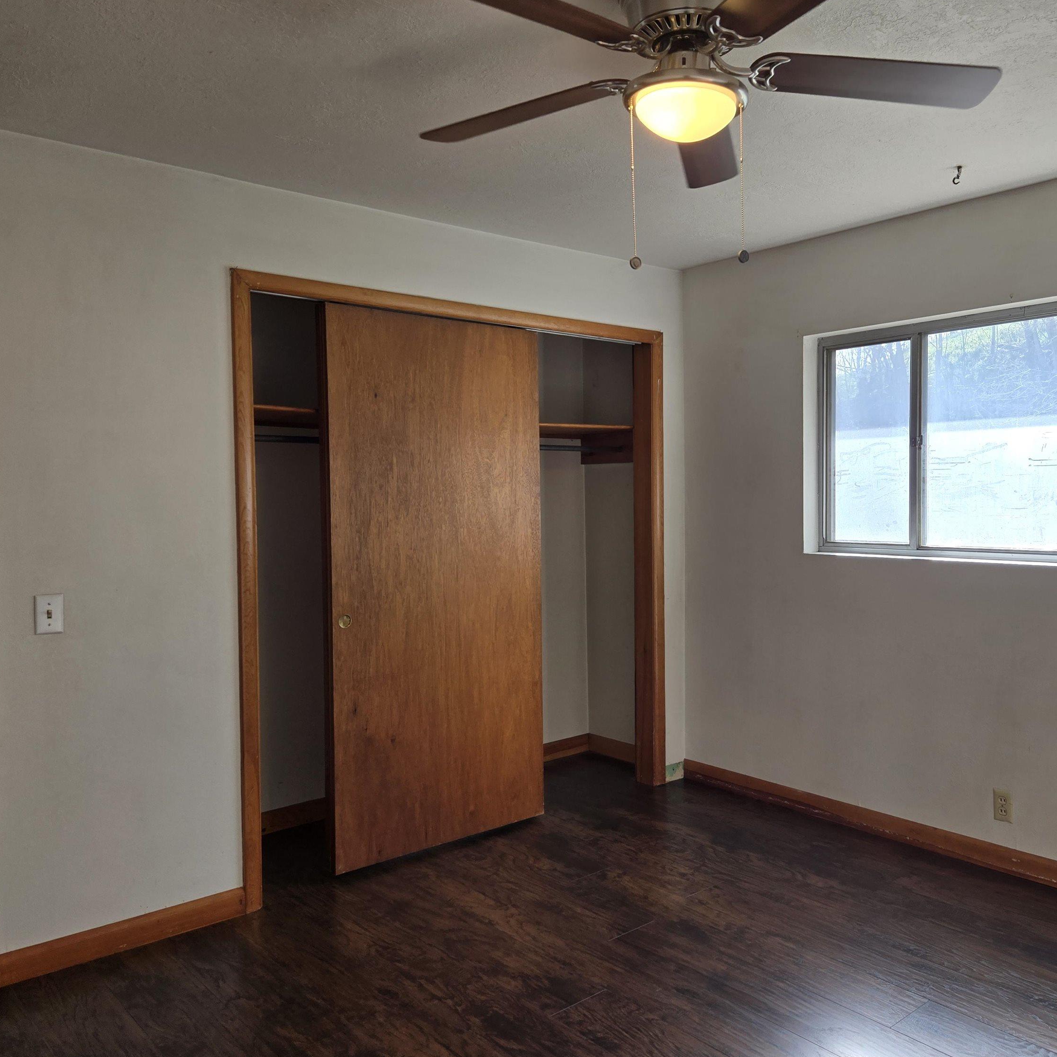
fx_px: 967
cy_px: 528
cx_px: 656
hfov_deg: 56.7
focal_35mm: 28
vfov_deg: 57.3
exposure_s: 1/120
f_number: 1.8
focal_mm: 5.4
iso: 50
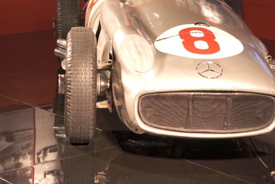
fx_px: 787
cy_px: 0
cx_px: 63
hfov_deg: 19.6
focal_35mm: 103
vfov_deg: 13.1
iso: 800
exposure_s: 1/60
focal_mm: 50
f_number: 2.8
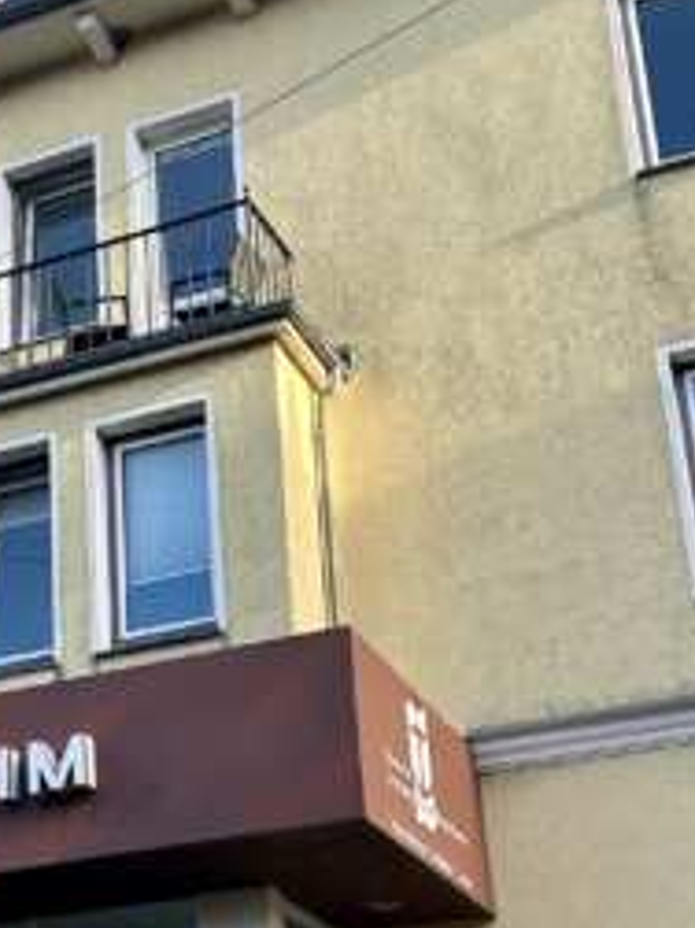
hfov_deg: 19.7
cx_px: 39
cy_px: 608
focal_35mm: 73
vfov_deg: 26.6
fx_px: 1956
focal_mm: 5.7
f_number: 1.5
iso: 50
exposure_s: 1/808
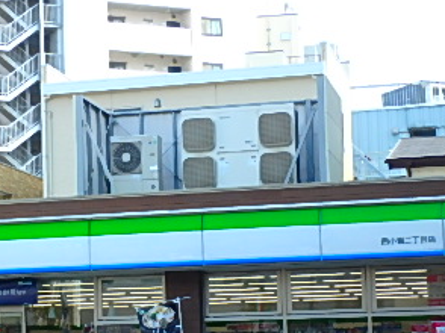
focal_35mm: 98
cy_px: 285
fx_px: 1259
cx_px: 104
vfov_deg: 14.9
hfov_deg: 19.9
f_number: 5.2
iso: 125
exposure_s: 1/200
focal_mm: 8.1
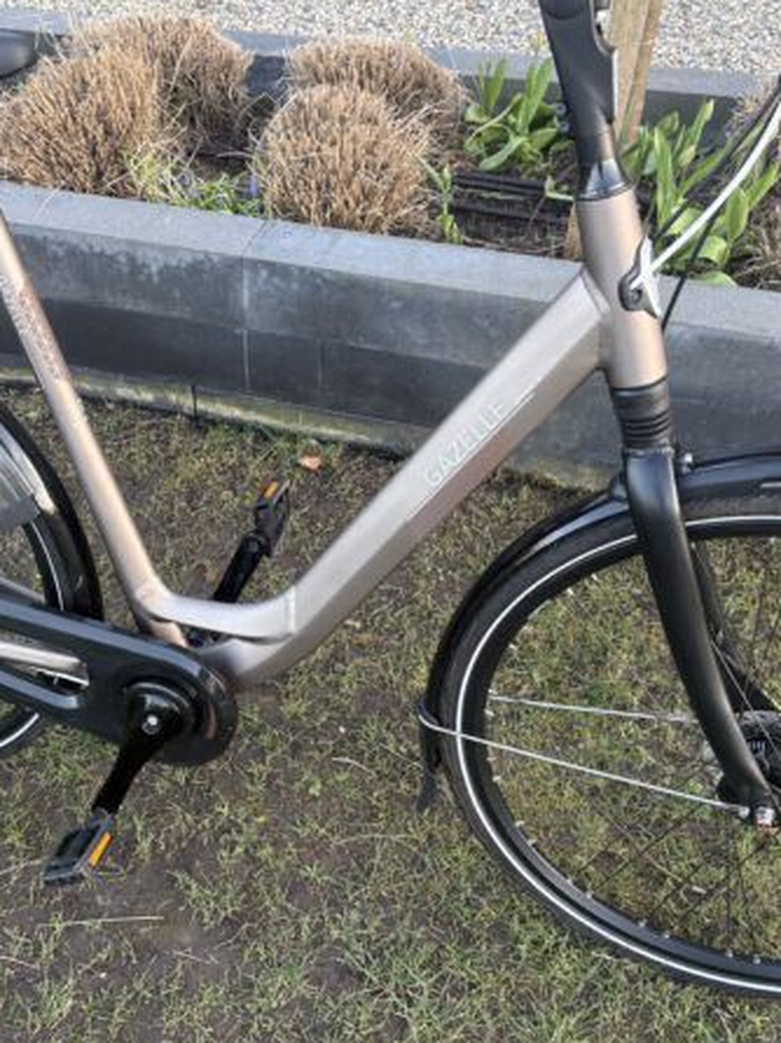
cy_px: 519
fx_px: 1054
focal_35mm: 35
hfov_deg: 40.4
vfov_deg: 52.7
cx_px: 304
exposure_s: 1/121
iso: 125
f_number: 1.6
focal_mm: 5.96
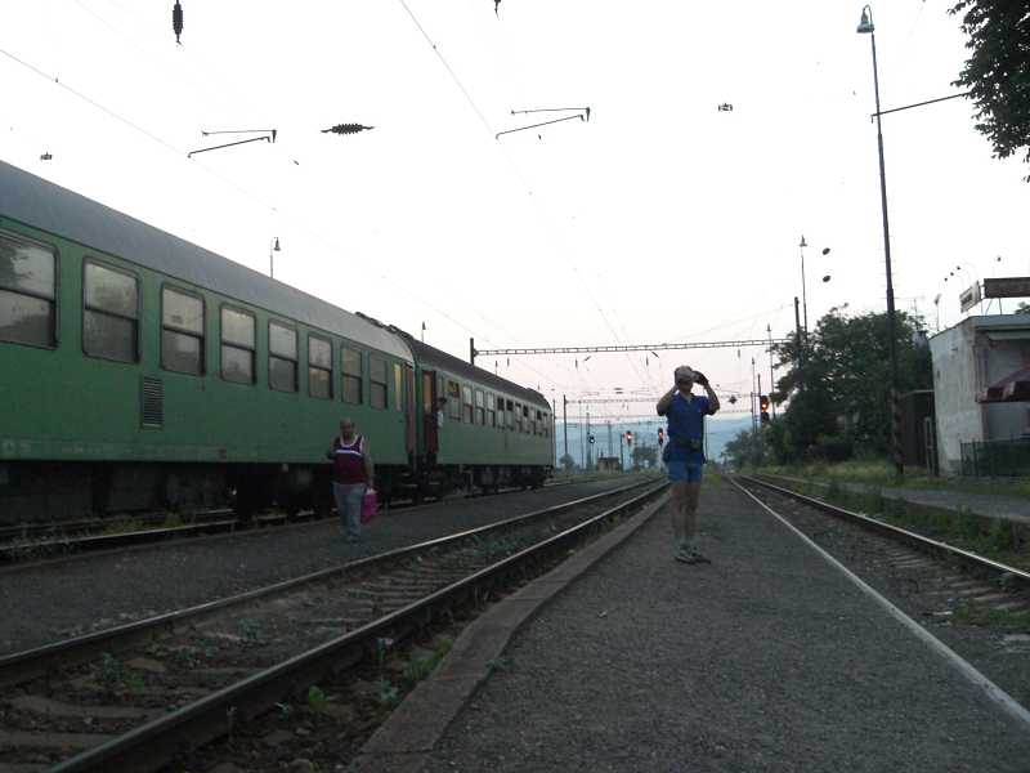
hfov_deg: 49.0
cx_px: 515
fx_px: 1131
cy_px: 386
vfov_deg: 37.7
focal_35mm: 38
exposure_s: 1/30
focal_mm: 6.3
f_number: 3.1
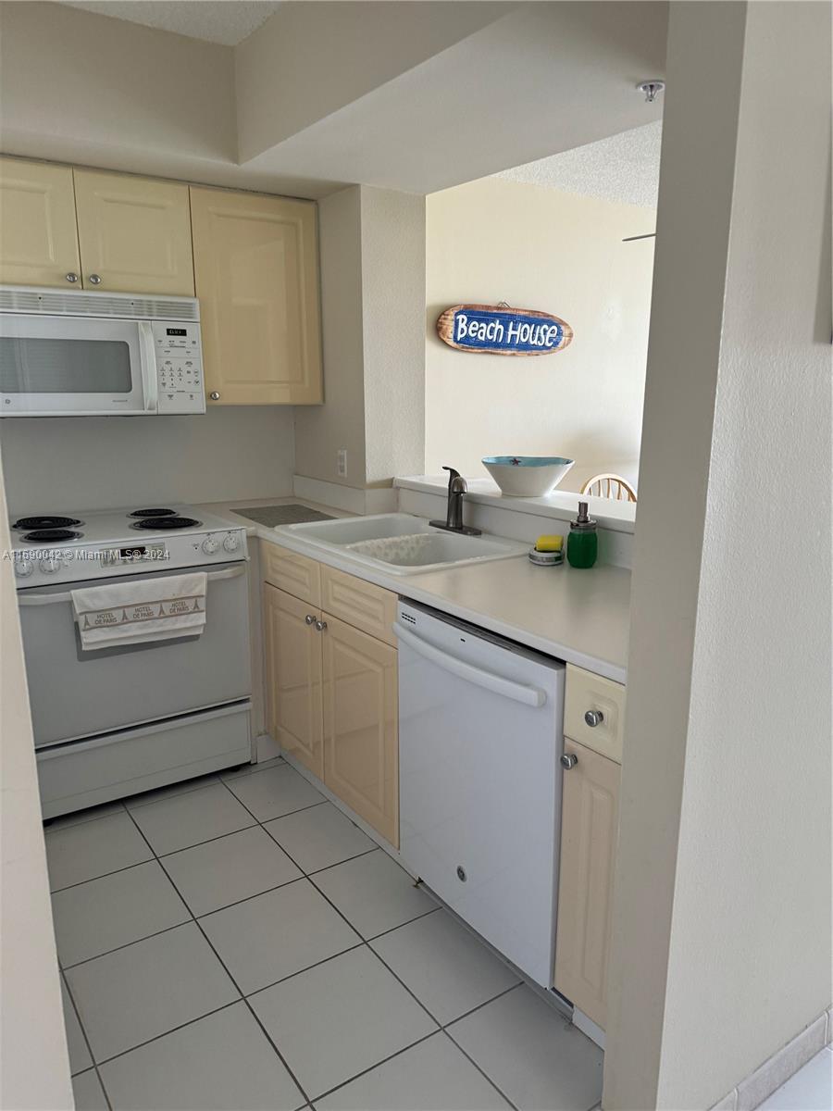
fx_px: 770
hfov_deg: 56.8
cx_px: 416
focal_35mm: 24
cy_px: 556
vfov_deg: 71.6
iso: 200
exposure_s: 1/75
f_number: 1.78
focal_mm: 6.76
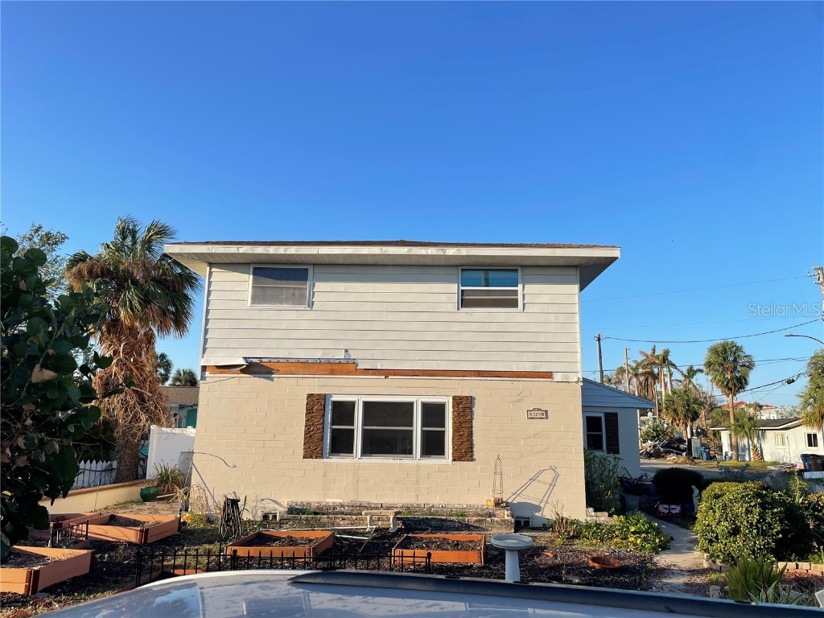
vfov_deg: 53.1
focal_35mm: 26
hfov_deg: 67.3
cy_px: 309
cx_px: 412
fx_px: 619
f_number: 1.6
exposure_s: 1/2132
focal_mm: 4.2
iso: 32
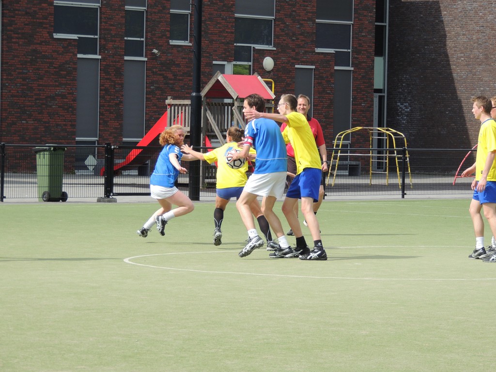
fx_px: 2436
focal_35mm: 170
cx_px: 248
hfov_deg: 11.6
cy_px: 186
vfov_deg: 8.7
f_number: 4.5
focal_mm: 30.3
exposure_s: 1/500
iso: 140
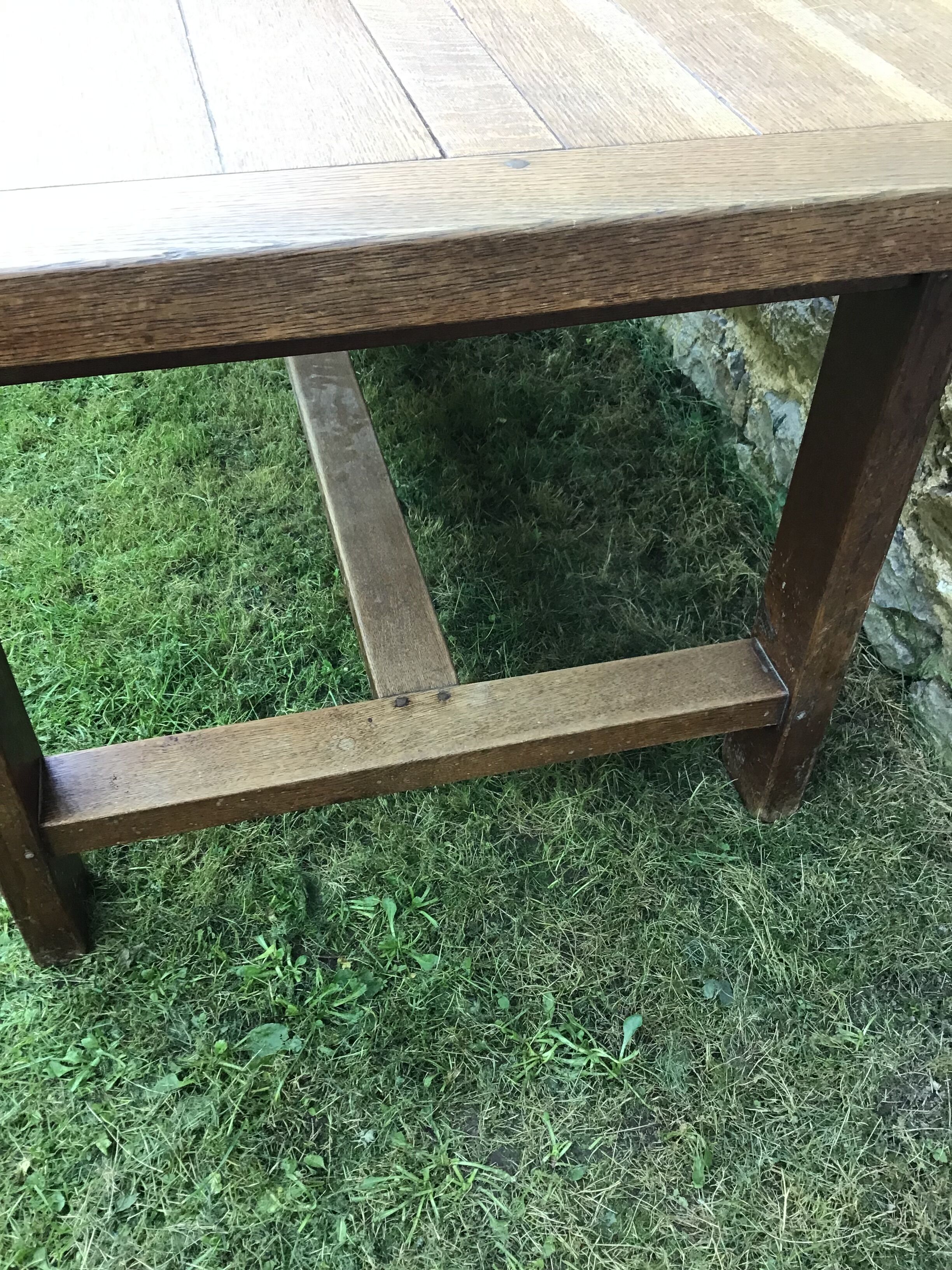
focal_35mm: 31
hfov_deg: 45.4
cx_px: 476
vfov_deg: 58.4
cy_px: 635
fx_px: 1137
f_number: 2.4
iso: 64
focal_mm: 3.3
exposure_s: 1/33
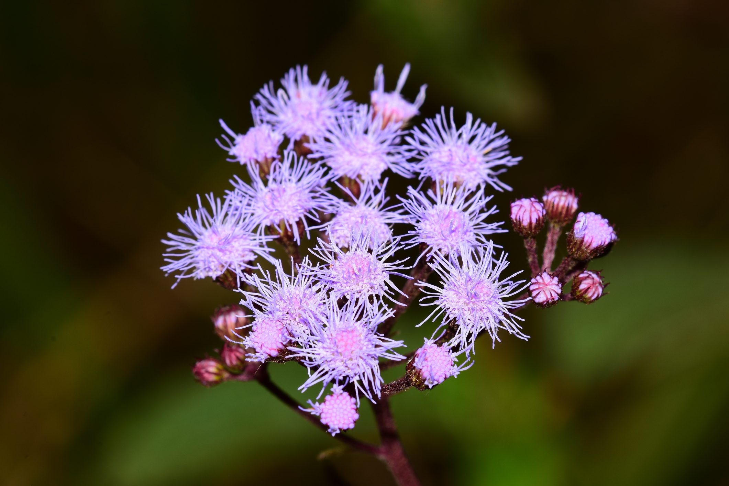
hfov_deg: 6.9
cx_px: 364
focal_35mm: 300
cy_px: 243
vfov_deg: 4.6
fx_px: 6075
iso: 100
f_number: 13
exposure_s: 1/100
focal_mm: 200
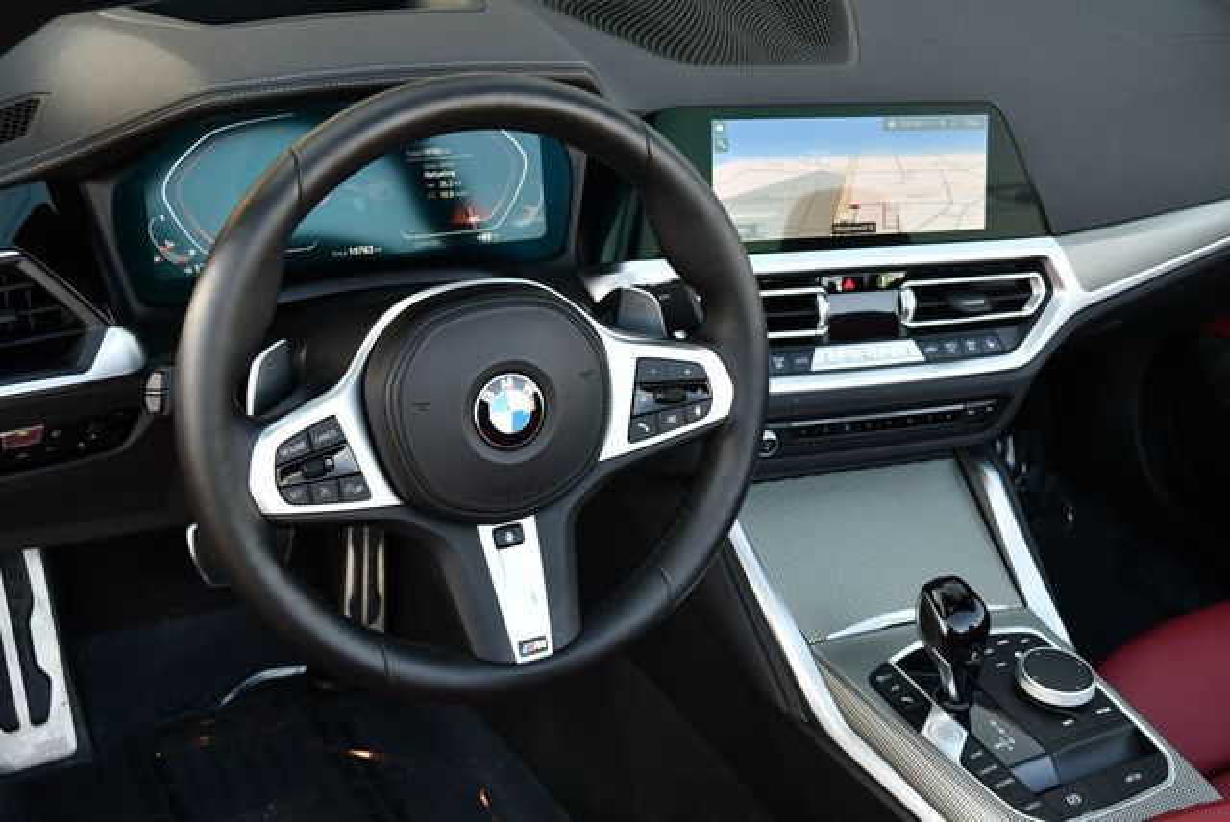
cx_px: 615
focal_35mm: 44
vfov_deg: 30.6
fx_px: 1505
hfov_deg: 44.5
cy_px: 411
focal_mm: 22
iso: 400
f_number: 4
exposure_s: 1/250
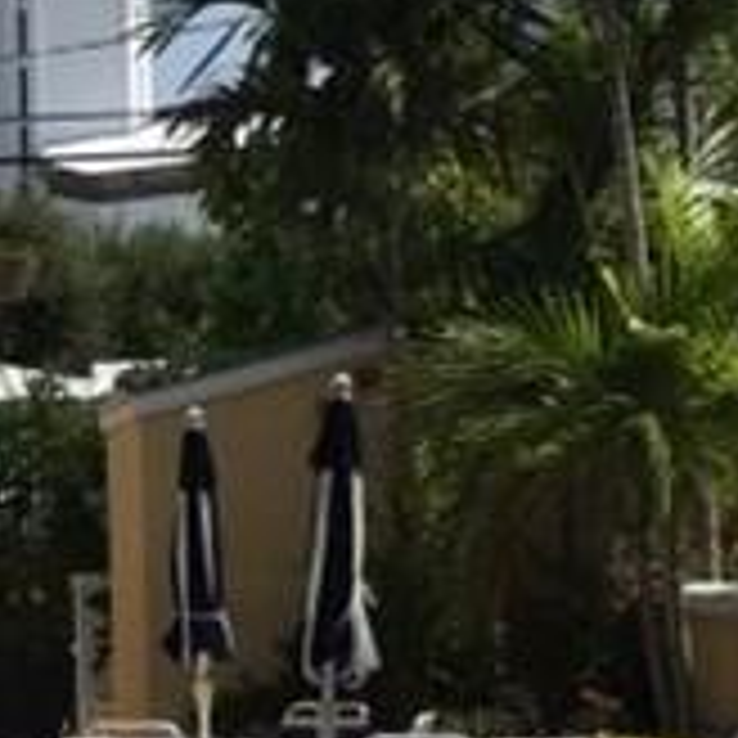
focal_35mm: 160
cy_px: 763
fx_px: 3859
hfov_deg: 9.9
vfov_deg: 10.8
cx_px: -875
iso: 32
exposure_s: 1/3597
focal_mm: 4.15
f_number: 2.2
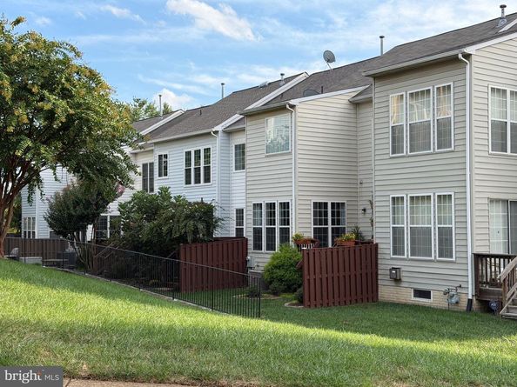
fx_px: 717
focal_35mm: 48
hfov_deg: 39.7
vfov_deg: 30.2
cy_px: 194
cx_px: 258
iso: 80
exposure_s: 1/1403
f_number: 1.78
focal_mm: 6.76
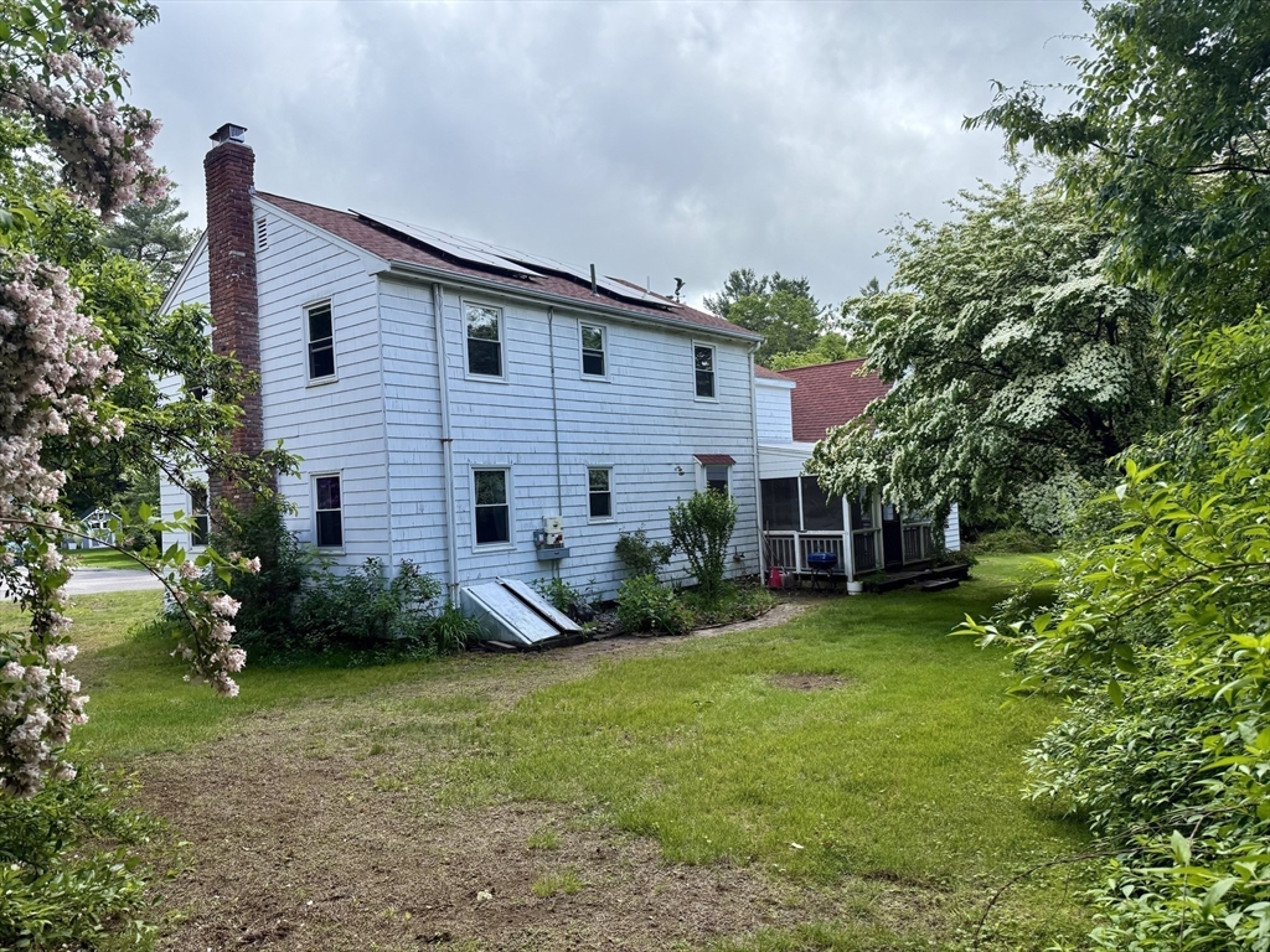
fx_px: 881
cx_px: 635
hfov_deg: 71.6
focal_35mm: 24
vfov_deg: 56.8
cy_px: 476
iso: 100
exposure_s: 1/2000
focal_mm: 6.76
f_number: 1.78
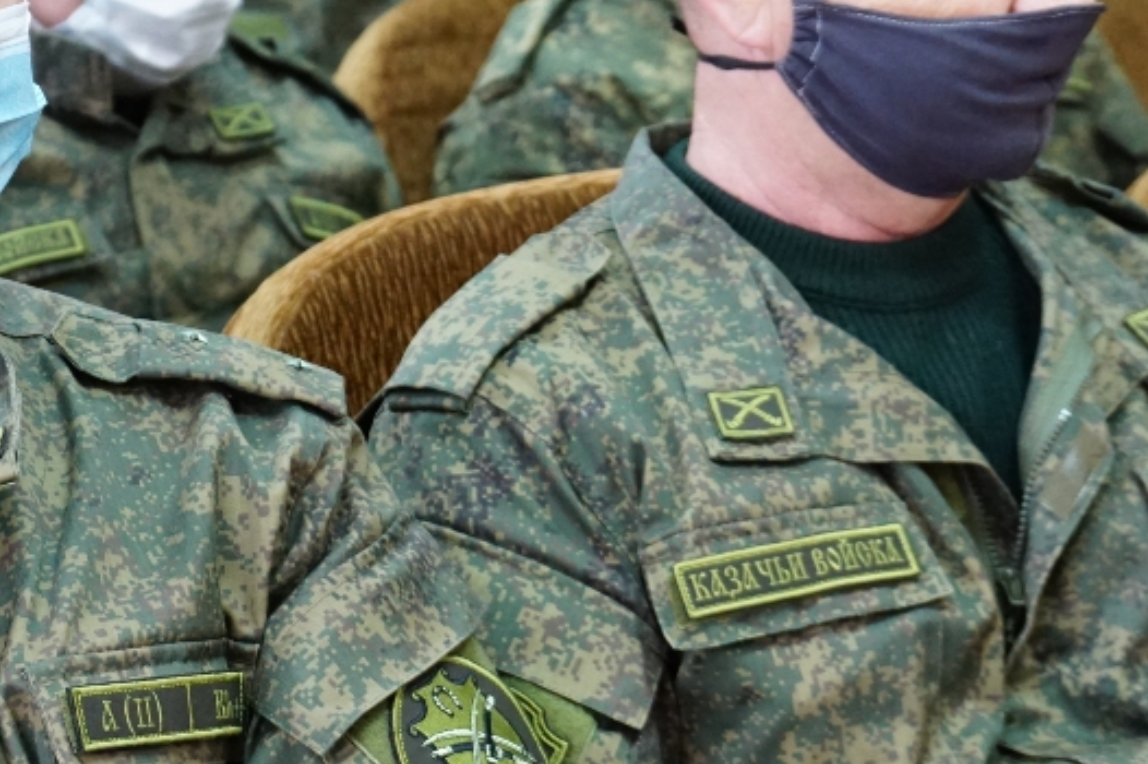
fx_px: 4653
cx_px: 474
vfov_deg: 9.3
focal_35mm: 146
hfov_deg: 14.1
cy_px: 84
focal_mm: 50
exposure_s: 1/80
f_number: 5
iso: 2000
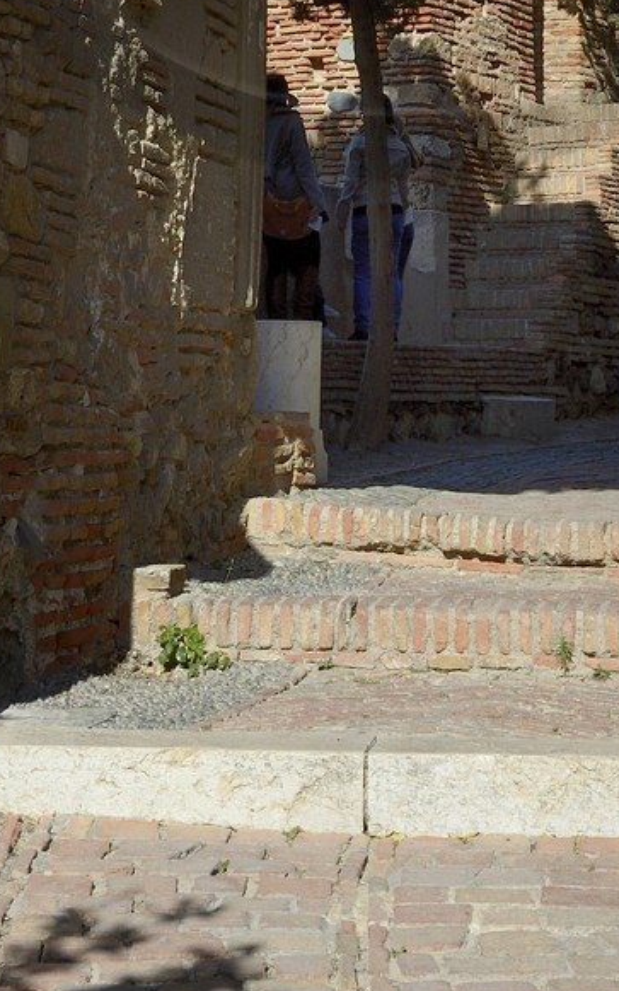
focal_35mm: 101
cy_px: -353
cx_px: 396
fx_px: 2727
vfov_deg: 18.9
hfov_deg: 12.9
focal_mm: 36
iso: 200
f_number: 14
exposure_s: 1/250
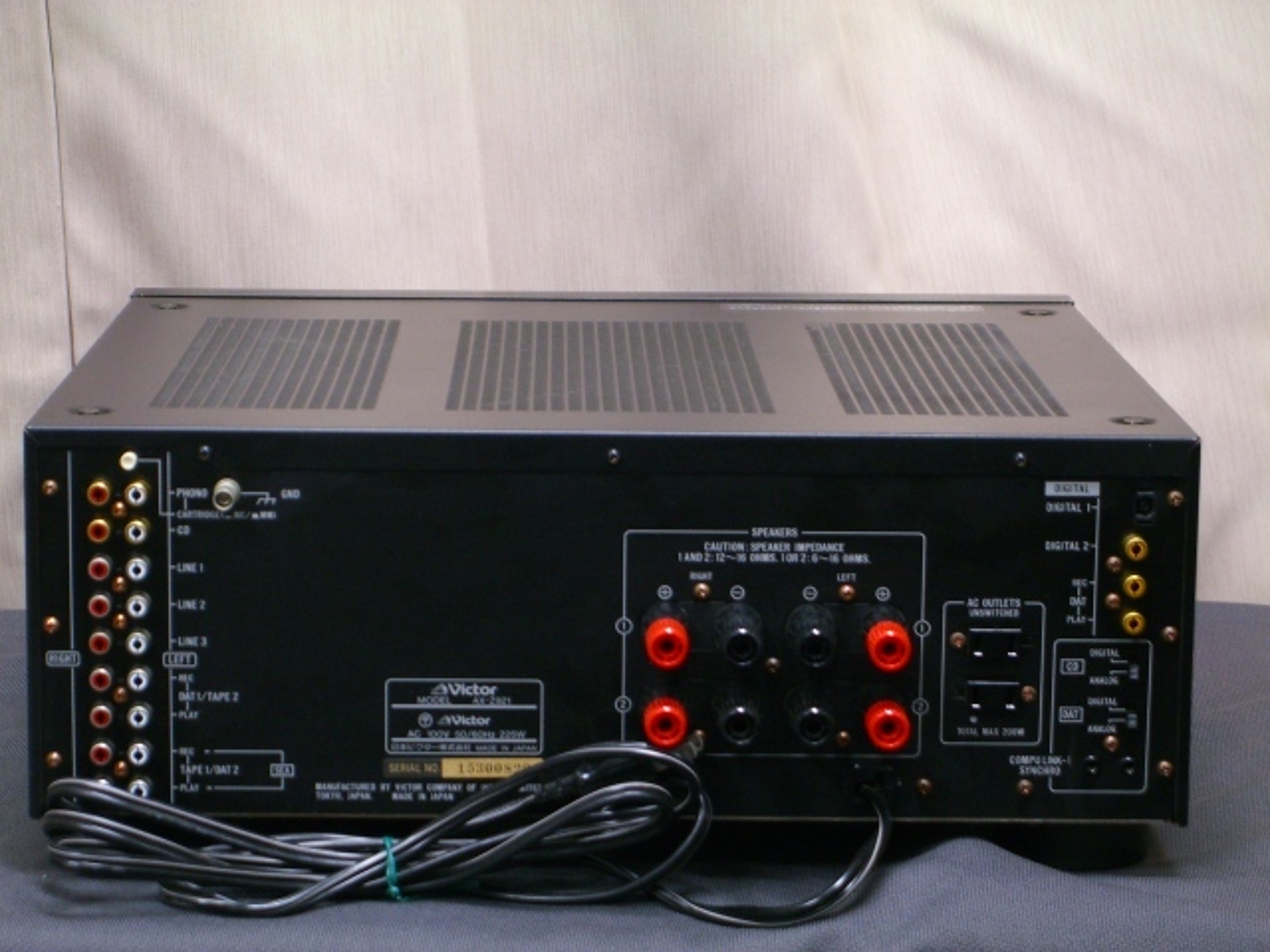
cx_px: 635
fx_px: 4182
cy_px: 476
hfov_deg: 17.3
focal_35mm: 114
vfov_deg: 13.0
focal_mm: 23.7
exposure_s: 1/8
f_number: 5.1
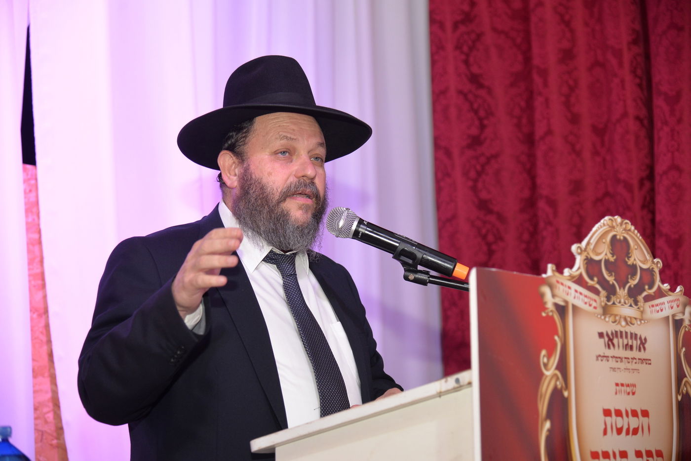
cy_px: 230
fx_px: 1439
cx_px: 346
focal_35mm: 75
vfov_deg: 18.2
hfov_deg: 27.0
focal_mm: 75
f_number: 4.5
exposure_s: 1/125
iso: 1000
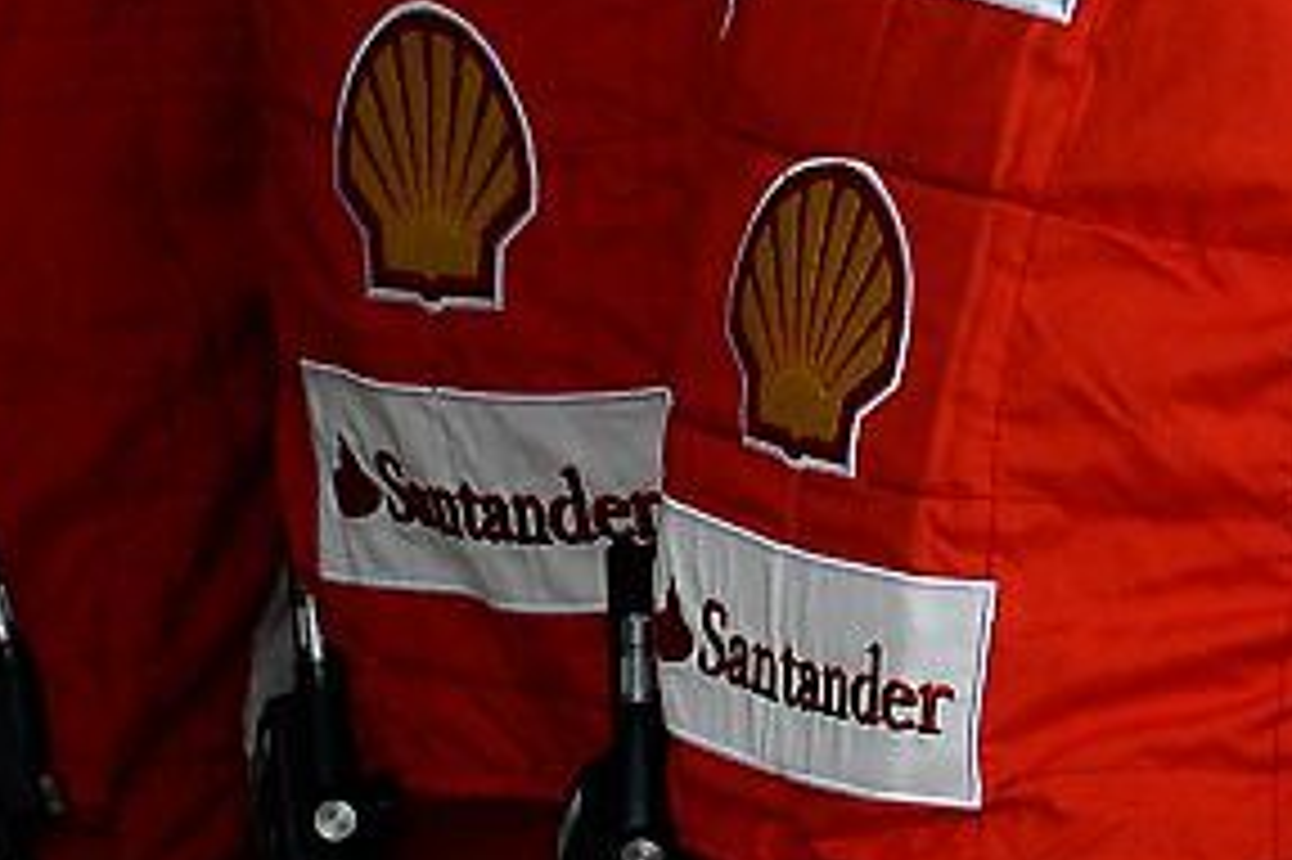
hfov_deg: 1.5
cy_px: -369
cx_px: 2818
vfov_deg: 1.0
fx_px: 48815
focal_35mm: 1361
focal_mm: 260
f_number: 5.6
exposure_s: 1/640
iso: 1000
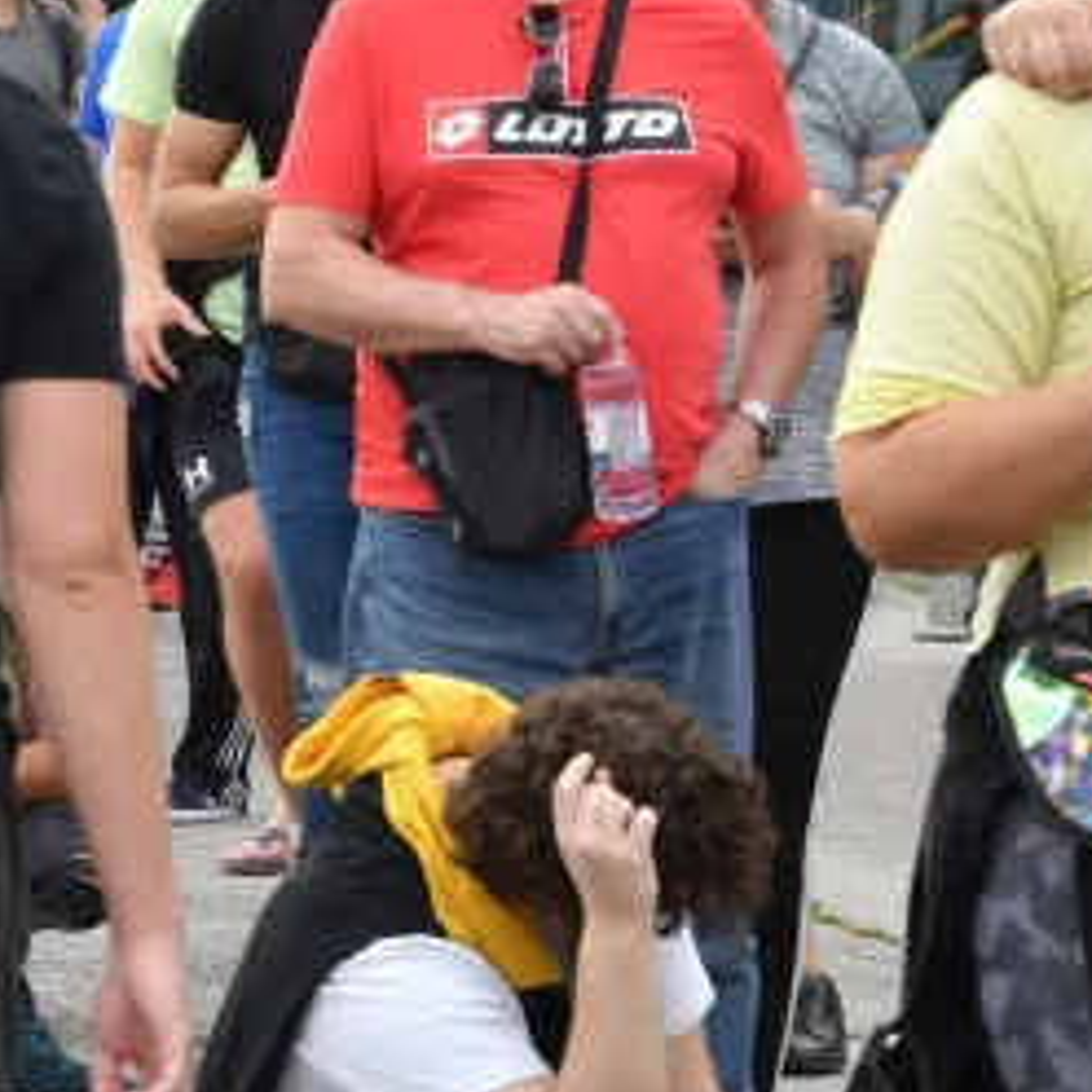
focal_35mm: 286
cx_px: -269
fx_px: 10207
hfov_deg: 6.1
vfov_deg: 6.1
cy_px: 108
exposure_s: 1/160
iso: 640
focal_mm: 110
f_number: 16
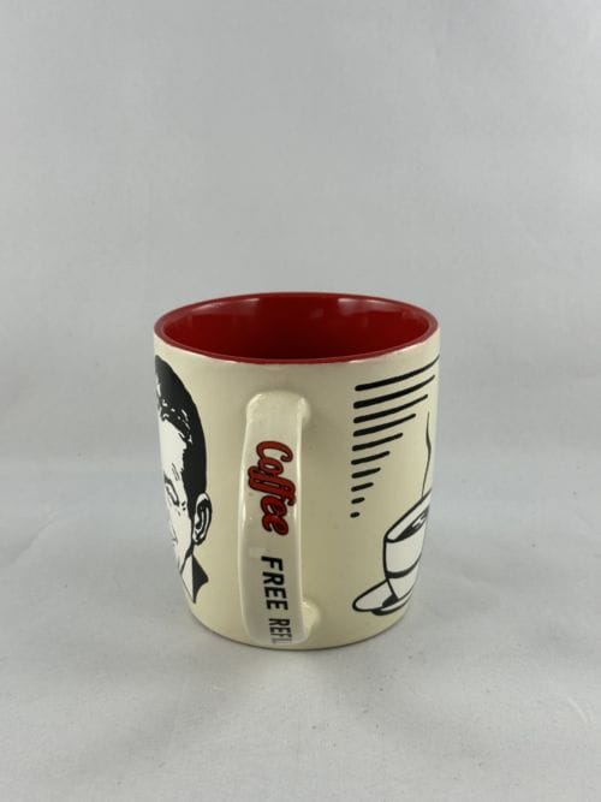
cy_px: 401
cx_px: 300
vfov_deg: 39.7
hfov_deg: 30.3
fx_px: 1112
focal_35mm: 48
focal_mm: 6.86
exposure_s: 1/100
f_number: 1.78
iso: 50
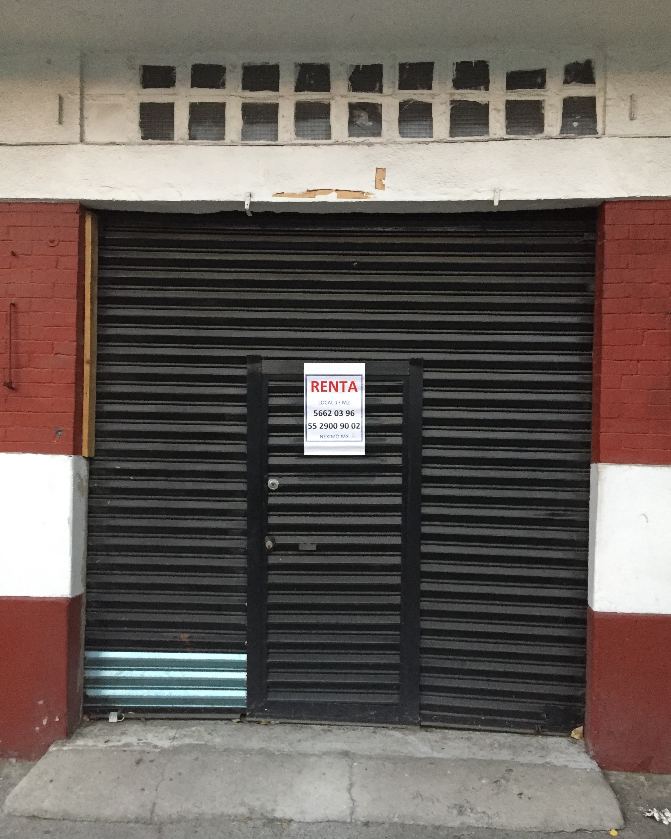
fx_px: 770
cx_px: 344
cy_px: 443
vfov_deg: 57.1
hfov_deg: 47.1
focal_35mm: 31
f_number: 2.2
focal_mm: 4.15
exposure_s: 1/30
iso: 250
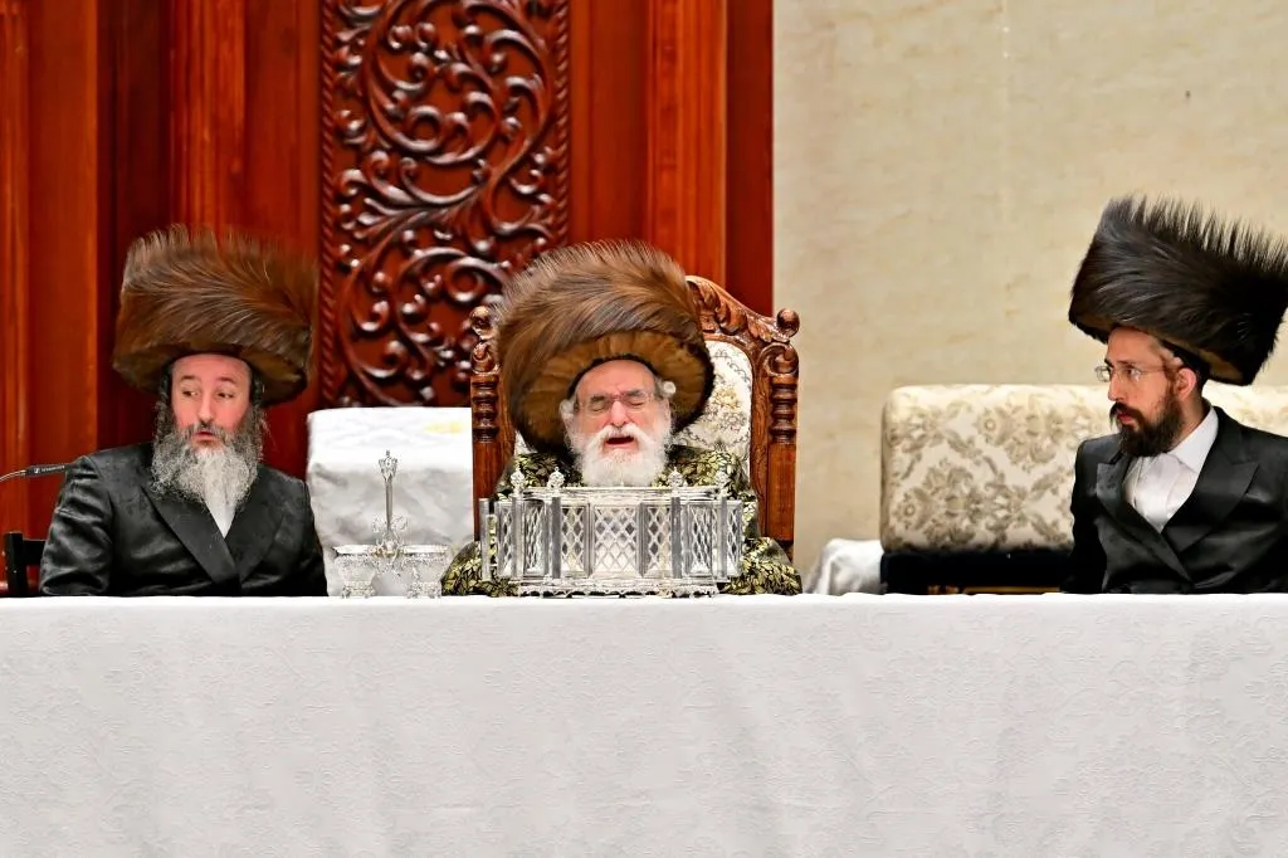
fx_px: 9120
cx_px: 644
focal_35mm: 255
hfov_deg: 8.1
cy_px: 429
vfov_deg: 5.4
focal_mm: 170
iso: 200
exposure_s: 1/320
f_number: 2.8
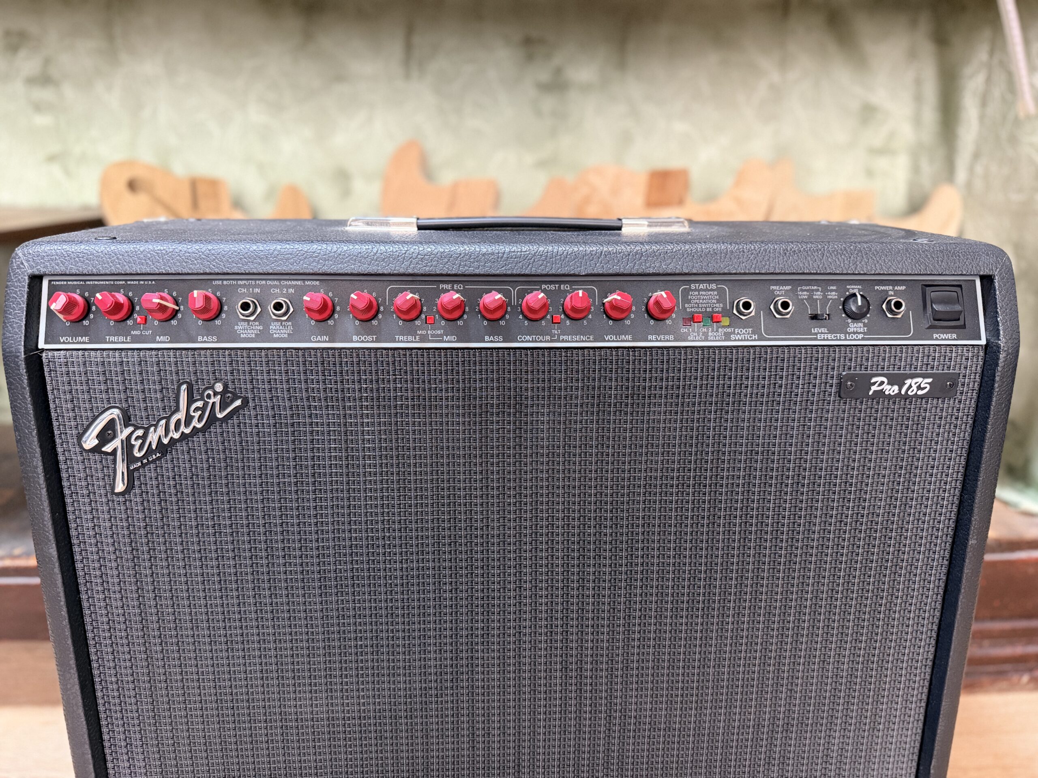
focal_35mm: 24
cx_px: 519
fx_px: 720
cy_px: 389
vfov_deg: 56.8
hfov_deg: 71.6
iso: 640
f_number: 1.78
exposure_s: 1/50
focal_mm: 6.76
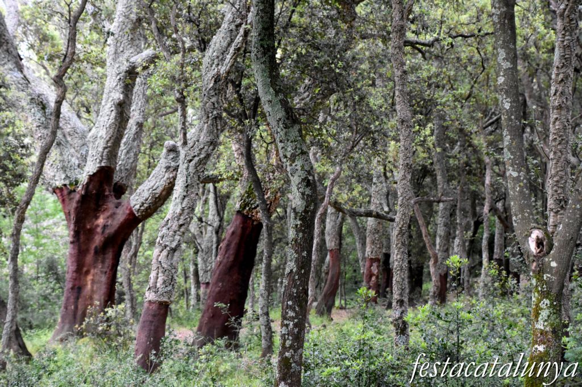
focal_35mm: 112
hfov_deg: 18.2
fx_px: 1818
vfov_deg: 12.2
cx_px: 291
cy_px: 194
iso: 8000
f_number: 7.1
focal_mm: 75
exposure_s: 1/800
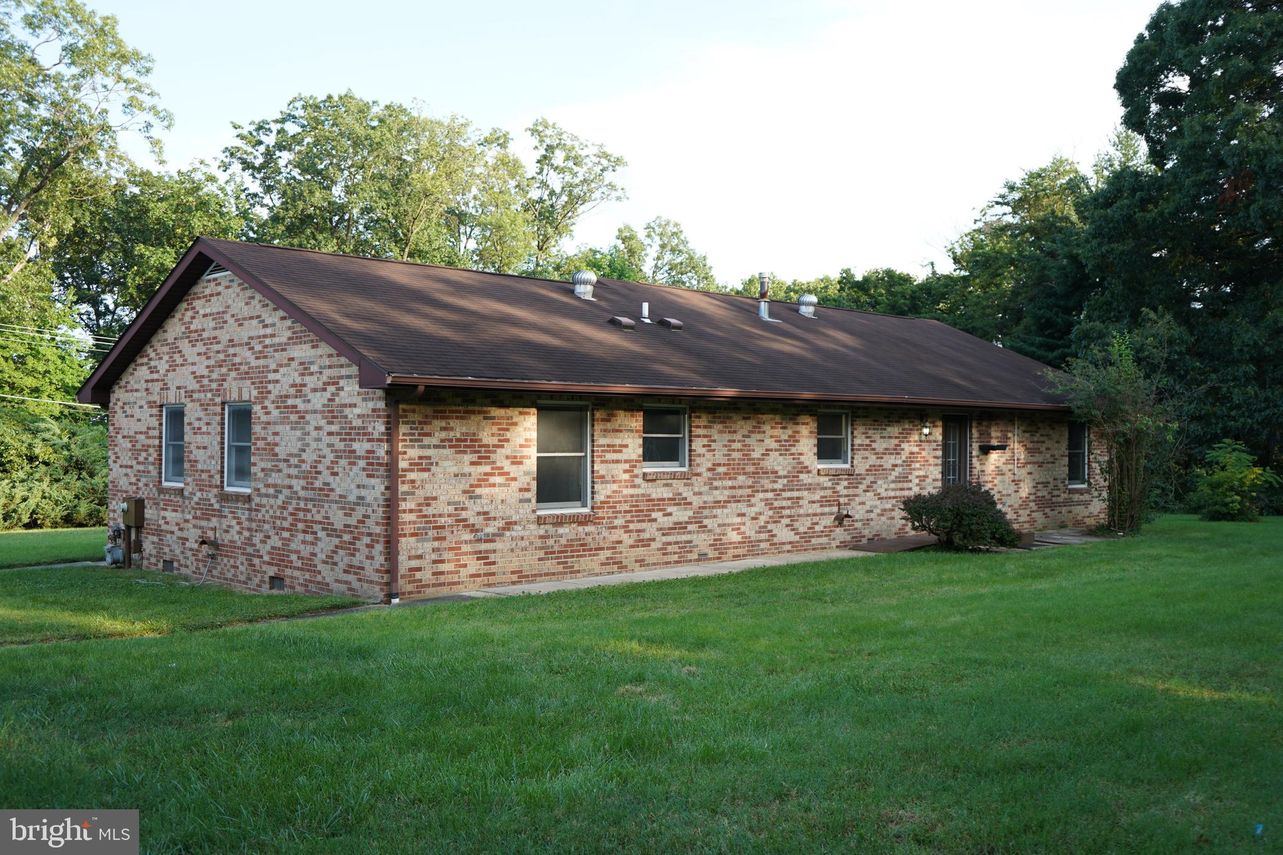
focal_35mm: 32
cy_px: 428
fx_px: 1140
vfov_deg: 41.1
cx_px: 642
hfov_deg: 58.7
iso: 100
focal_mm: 32
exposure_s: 1/125
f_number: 4
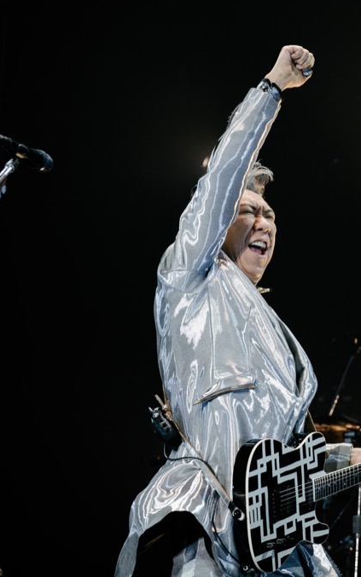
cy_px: 287
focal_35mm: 211
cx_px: 398
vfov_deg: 9.9
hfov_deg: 6.2
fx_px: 3322
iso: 1250
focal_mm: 137
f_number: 6.3
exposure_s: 1/500
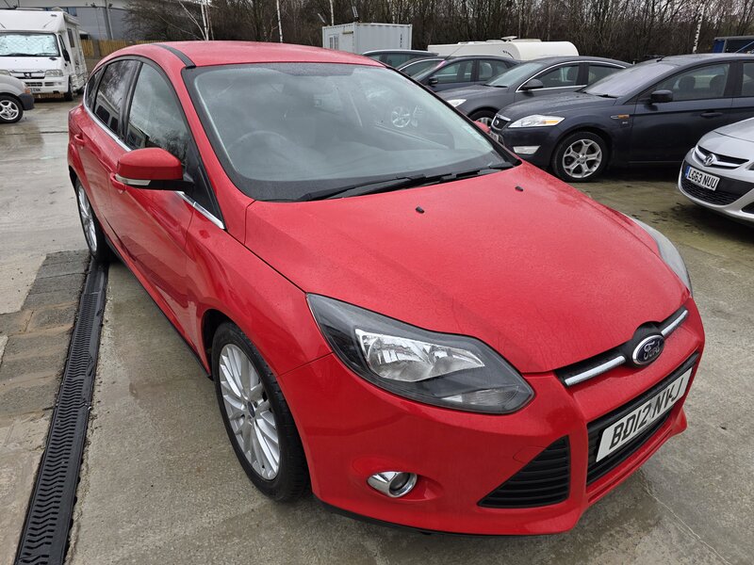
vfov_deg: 58.9
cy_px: 282
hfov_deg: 73.9
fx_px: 501
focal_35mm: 23
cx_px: 377
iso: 64
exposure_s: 1/180
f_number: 1.7
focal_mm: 6.3
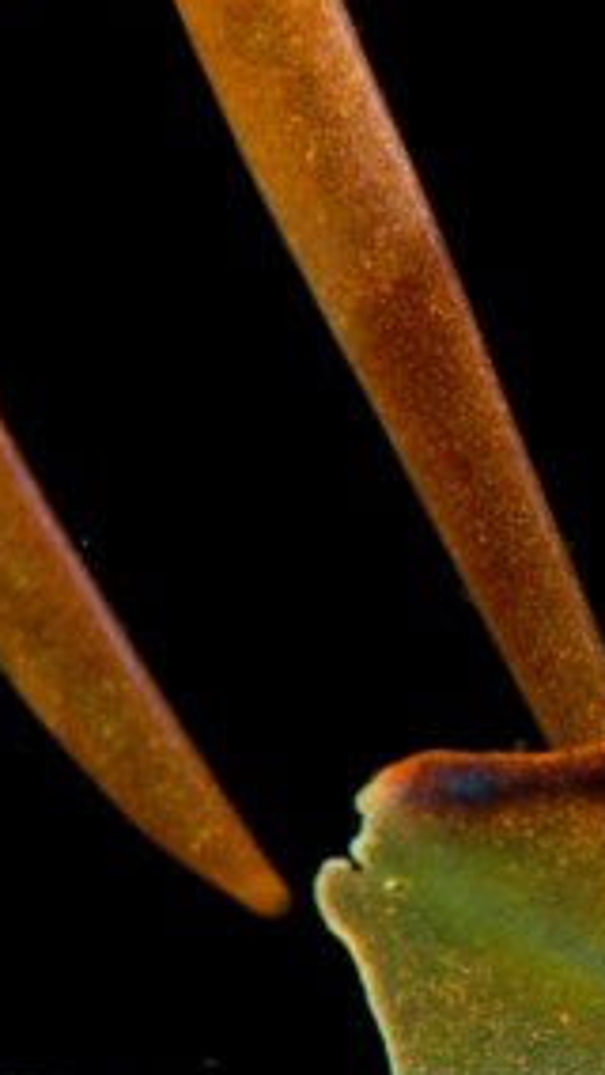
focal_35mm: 896
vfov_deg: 2.4
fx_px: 25523
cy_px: 1039
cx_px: 1240
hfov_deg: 1.4
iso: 400
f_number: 20
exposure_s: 1/60
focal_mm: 150
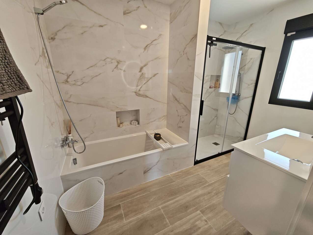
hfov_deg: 102.0
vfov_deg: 85.8
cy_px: 118
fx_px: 127
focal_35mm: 14
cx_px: 156
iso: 100
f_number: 2.2
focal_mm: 2.16
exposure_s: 1/57.2
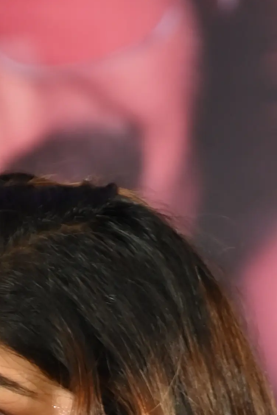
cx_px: 147
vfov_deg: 3.3
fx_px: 7248
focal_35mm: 628
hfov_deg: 2.2
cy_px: 614
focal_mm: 120
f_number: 4.5
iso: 640
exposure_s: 1/125
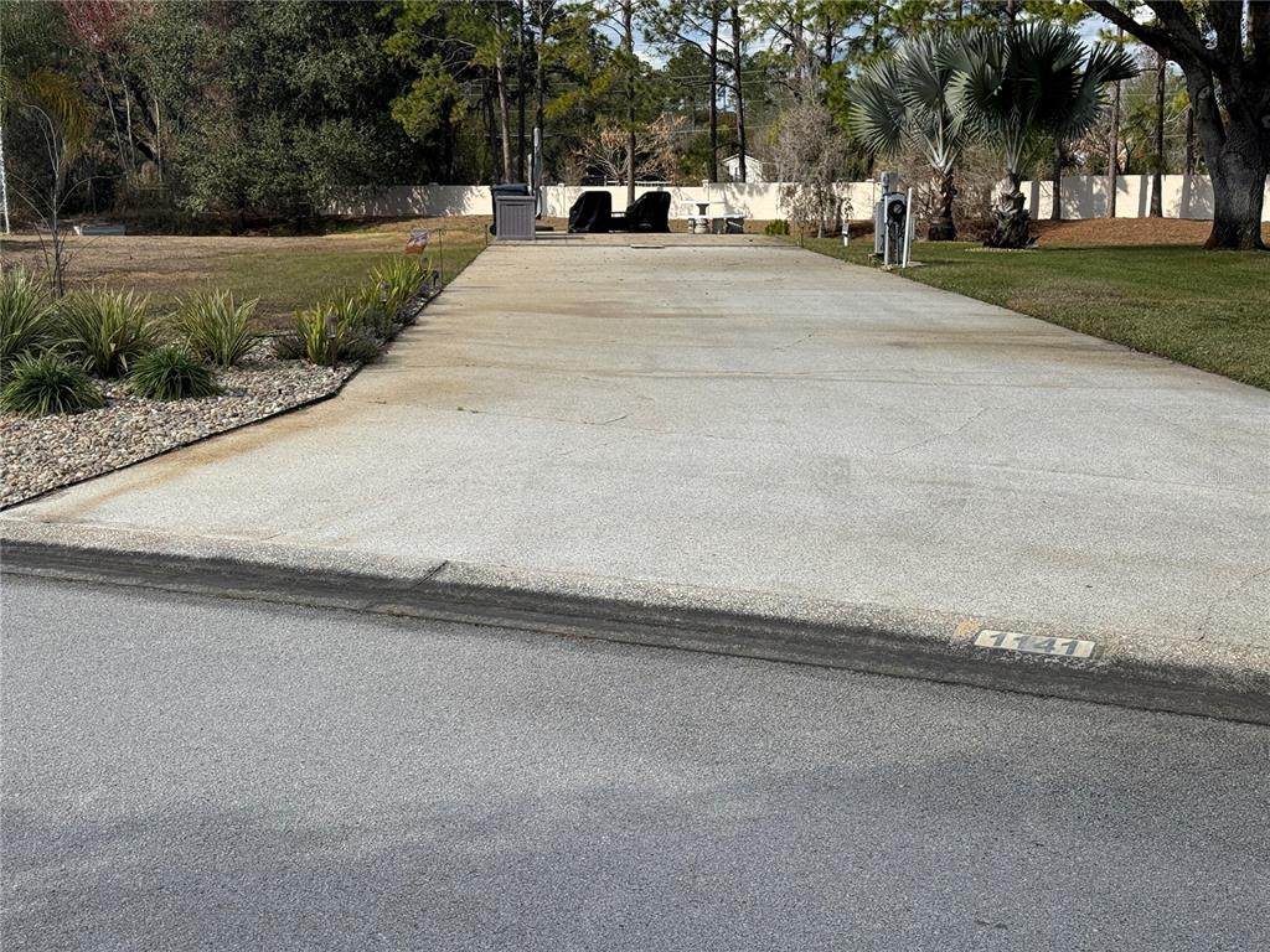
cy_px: 476
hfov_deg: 39.7
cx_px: 635
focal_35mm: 48
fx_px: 1761
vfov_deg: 30.3
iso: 80
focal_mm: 6.76
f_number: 1.78
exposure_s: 1/7143
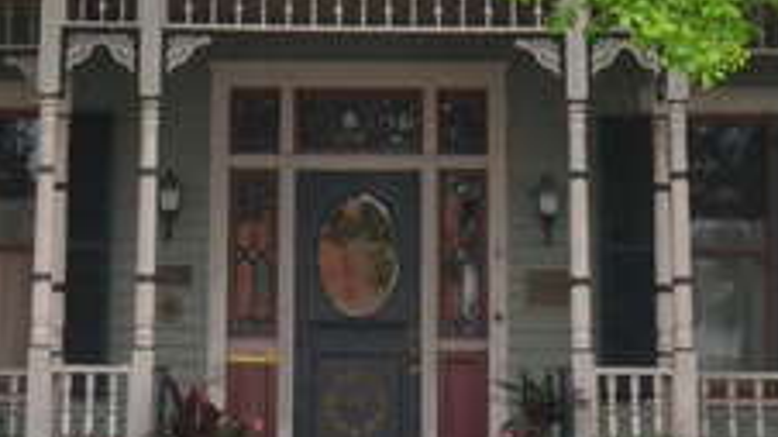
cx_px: 375
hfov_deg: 16.8
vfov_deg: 9.4
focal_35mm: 128
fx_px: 2640
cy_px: -65
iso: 3200
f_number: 14
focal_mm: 24
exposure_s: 1/400
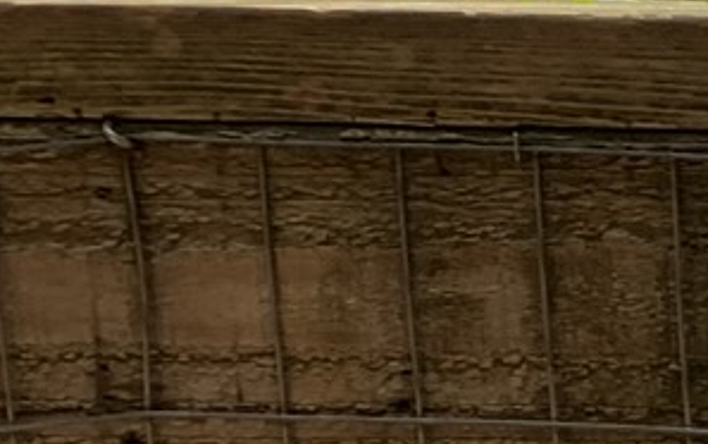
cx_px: 1647
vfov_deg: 6.6
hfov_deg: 9.8
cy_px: 1010
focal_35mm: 190
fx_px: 3668
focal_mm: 4.25
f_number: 1.8
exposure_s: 1/121
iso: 32
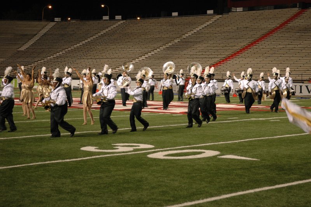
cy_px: 104
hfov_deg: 24.6
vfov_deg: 16.5
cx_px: 156
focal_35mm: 82
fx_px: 712
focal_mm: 55
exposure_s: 1/100
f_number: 2.8
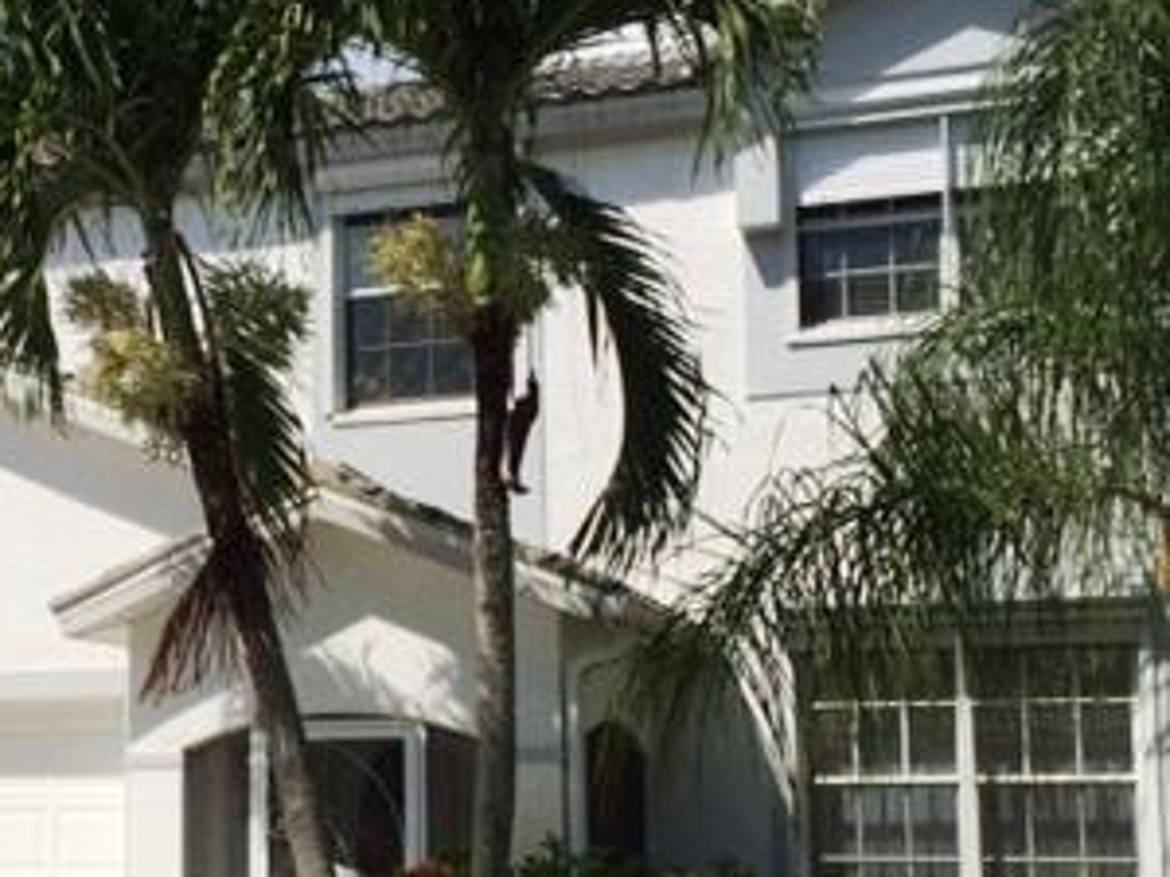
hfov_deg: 29.9
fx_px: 2163
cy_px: 628
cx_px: 328
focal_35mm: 64
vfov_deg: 22.8
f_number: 2.2
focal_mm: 4.12
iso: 40
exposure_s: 1/4115
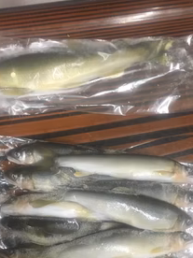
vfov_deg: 44.4
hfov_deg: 34.3
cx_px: 79
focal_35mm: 42
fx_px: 312
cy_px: 163
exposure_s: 1/20
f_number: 2.2
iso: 200
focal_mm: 4.15
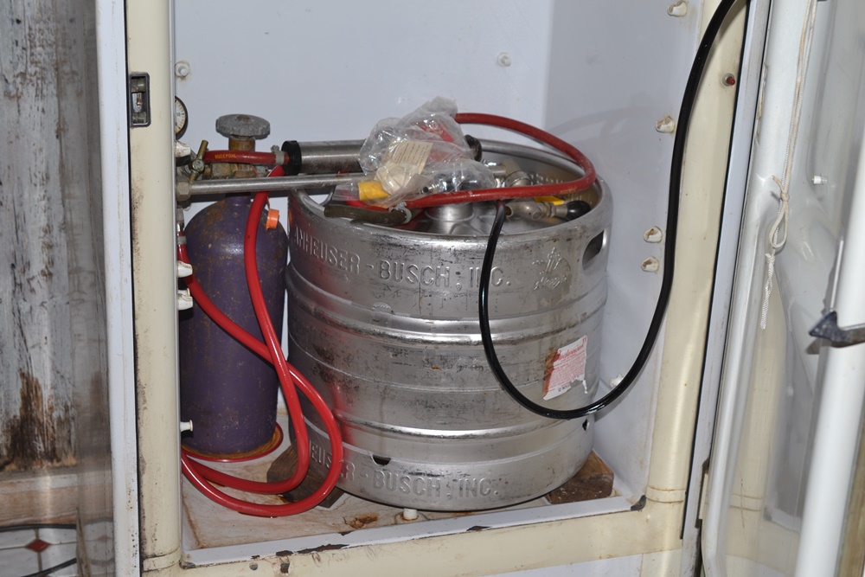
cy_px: 288
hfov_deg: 33.4
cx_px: 432
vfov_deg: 22.6
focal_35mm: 60
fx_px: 1442
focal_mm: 40
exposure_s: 1/60
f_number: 8
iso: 100
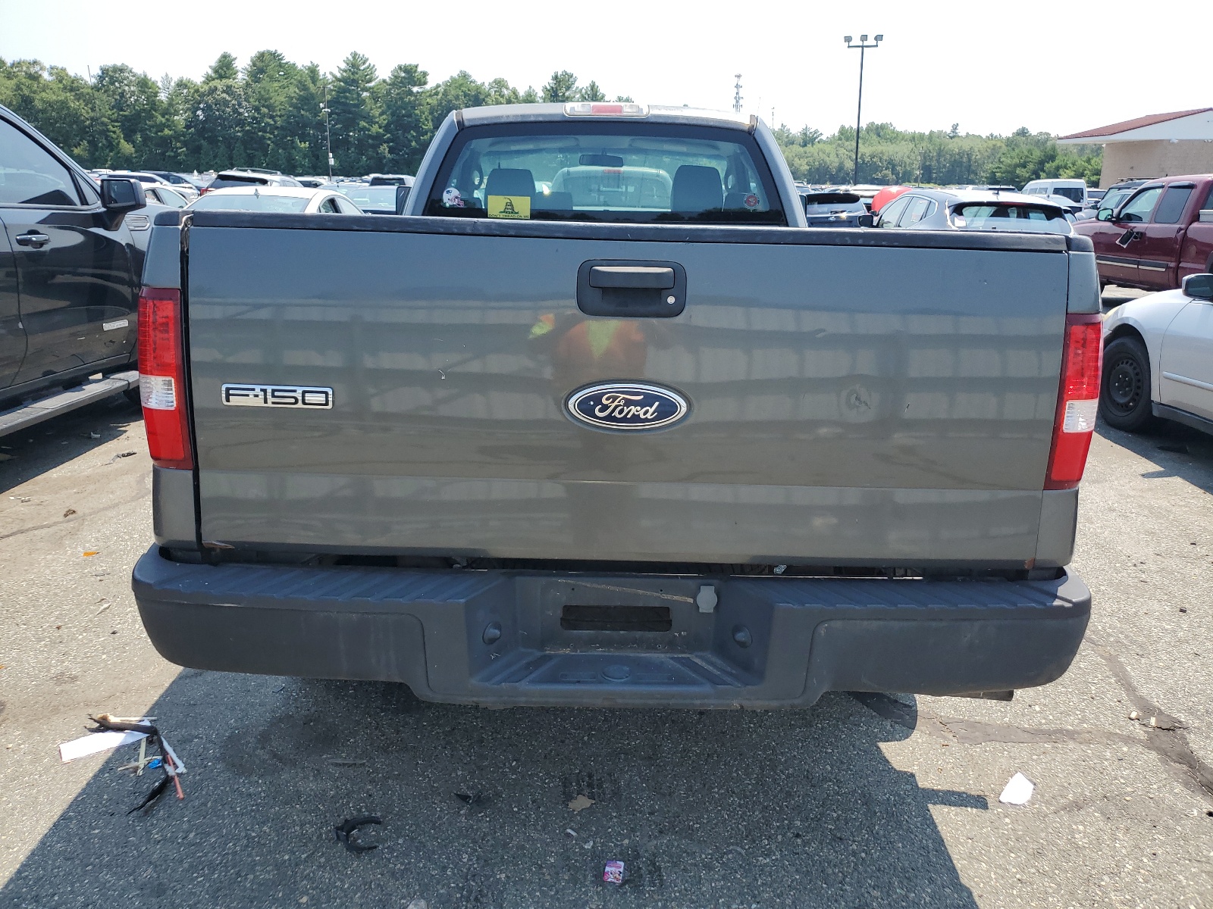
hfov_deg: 67.3
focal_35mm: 26
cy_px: 454
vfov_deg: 53.1
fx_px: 911
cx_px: 606
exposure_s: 1/1667
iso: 50
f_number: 1.5
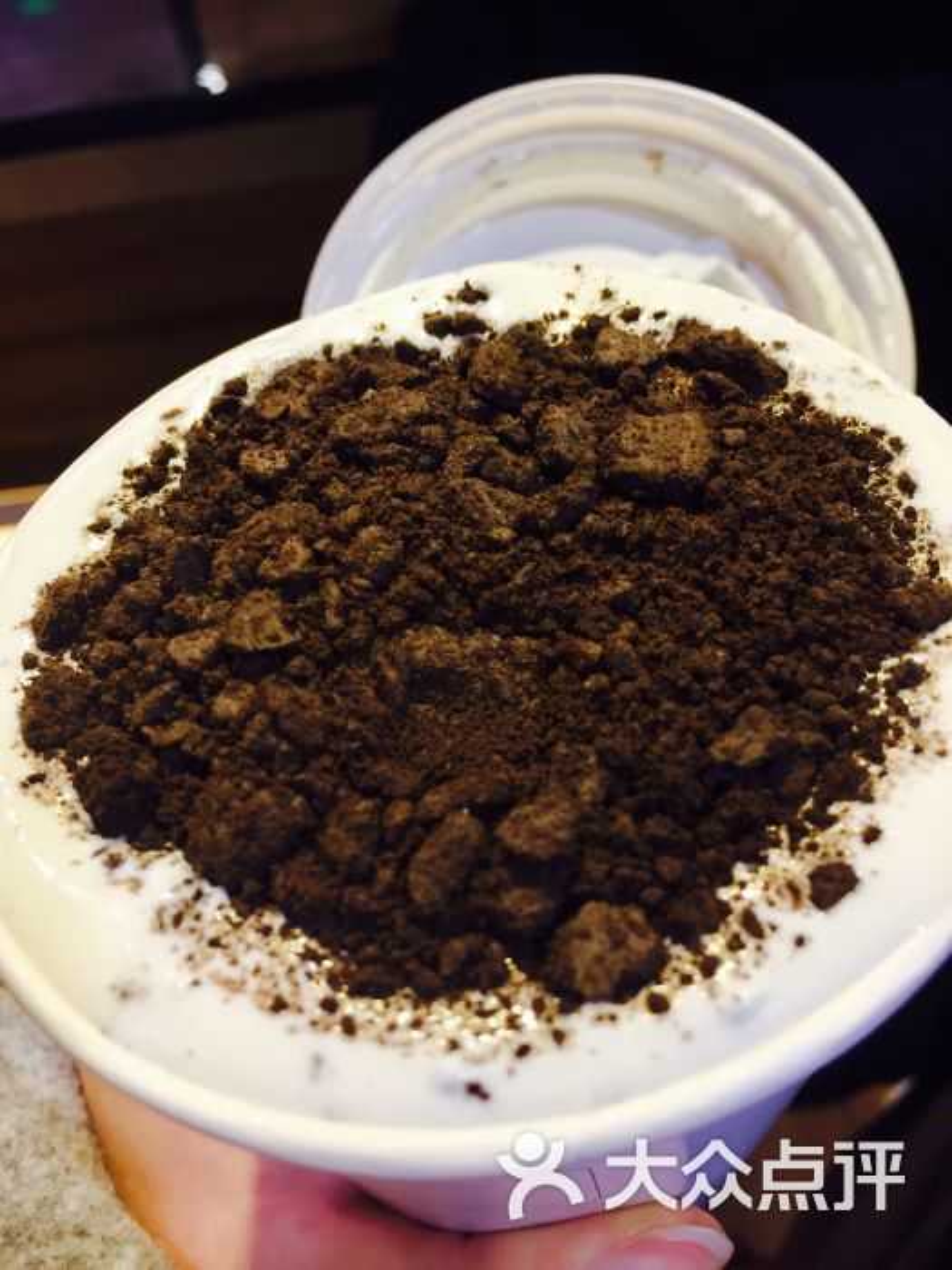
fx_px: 1063
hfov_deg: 48.2
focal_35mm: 29
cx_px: 476
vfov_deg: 61.7
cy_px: 635
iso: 100
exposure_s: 1/33
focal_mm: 4.15
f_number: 2.2
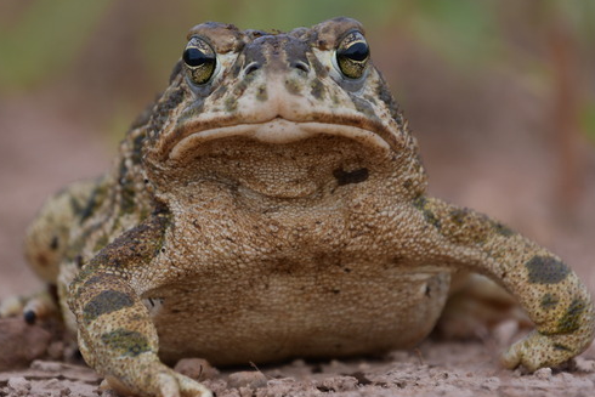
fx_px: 11539
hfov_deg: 3.0
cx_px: 291
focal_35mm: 698
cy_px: 185
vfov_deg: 2.0
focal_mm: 300
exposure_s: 1/250
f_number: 6.3
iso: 200
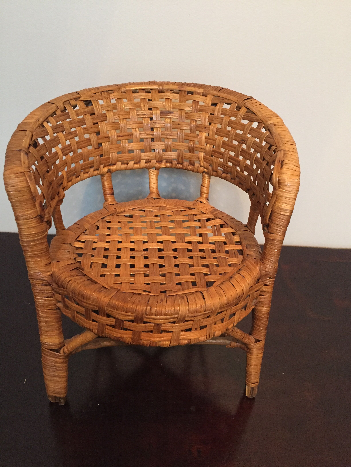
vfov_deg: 61.7
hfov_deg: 48.2
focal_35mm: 29
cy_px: 234
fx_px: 392
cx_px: 176
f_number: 2.2
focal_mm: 4.15
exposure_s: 1/20
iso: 250
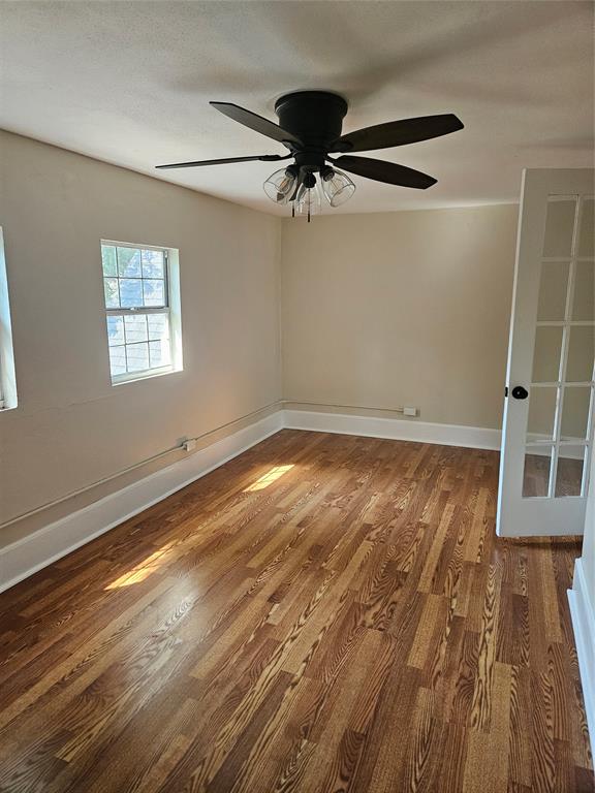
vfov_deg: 73.9
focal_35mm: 23
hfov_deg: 58.9
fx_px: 527
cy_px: 396
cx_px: 298
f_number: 1.8
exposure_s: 1/170
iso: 500
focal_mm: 5.4
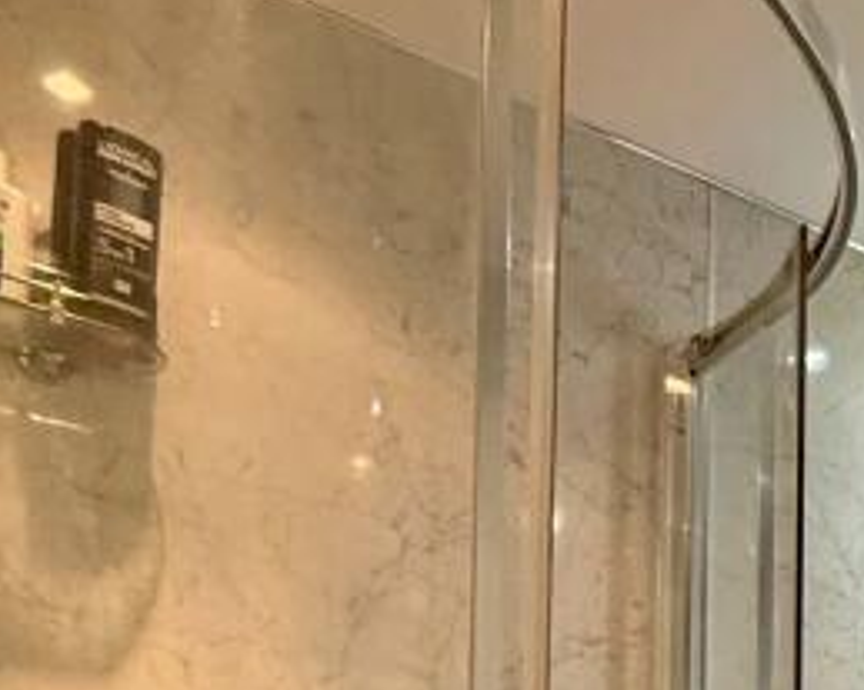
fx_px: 1380
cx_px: 1011
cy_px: 943
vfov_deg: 24.0
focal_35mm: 54
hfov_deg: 30.1
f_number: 2.2
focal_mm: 2.22
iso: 320
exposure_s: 1/100
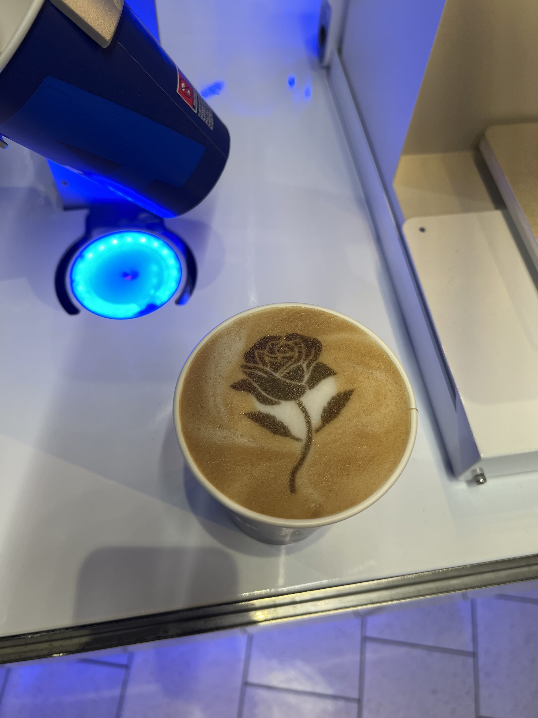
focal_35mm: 26
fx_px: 539
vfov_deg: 67.3
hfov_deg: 53.1
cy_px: 359
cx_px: 269
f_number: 1.5
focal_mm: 5.7
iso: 40
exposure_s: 1/100
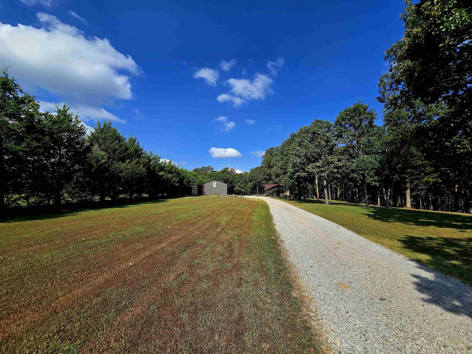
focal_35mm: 13
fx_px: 177
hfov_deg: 106.2
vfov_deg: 89.9
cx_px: 236
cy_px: 177
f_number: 2.2
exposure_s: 1/2500
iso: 50
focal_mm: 2.2
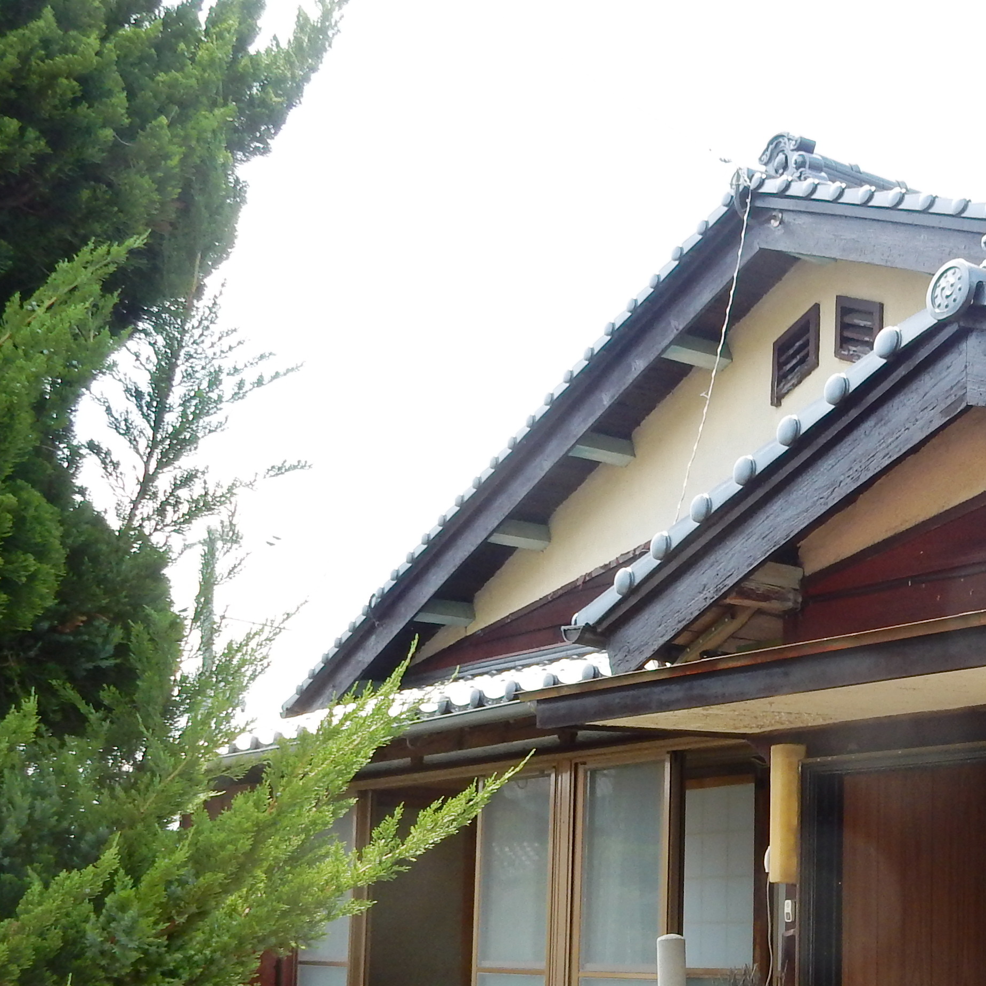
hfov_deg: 28.8
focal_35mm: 55
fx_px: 1772
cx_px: 1028
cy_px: 763
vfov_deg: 30.5
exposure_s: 1/320
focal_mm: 4.5
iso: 125
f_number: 3.7
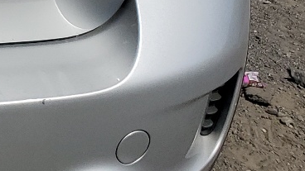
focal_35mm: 123
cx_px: -263
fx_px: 995
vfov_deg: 9.3
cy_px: -169
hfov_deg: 14.9
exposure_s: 1/10000
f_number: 1.5
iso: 51
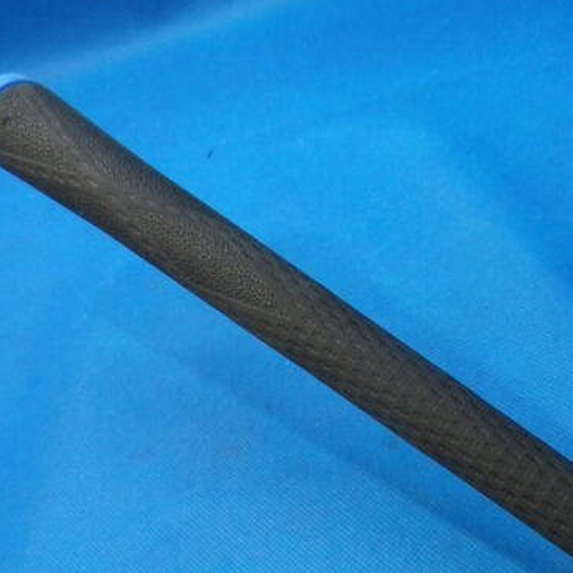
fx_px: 730
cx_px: 415
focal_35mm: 39
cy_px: 376
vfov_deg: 42.3
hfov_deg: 41.8
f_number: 3.5
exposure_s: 1/50
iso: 400
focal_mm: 4.5
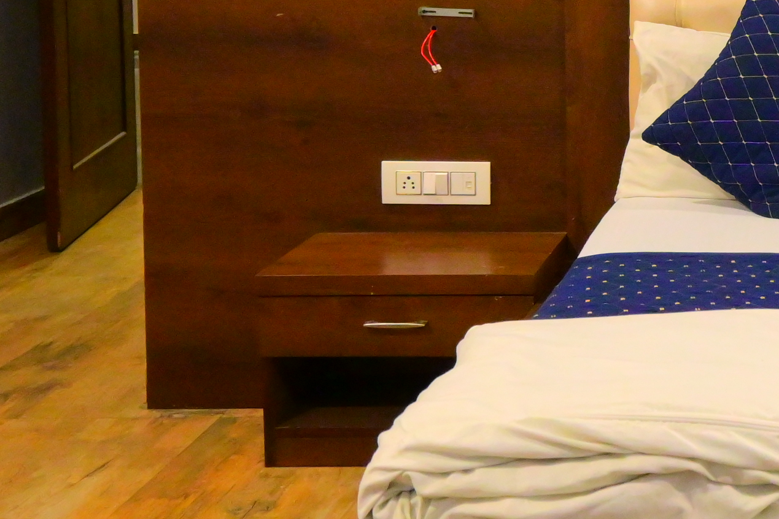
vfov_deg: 17.0
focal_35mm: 79
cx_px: 994
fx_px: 1709
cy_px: 43
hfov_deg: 23.0
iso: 2800
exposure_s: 1/125
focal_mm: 16
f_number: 3.5
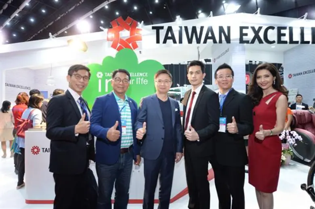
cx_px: 158
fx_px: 183
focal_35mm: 21
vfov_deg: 59.3
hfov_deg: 81.3
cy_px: 104
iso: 800
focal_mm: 21
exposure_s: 1/100
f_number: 6.3
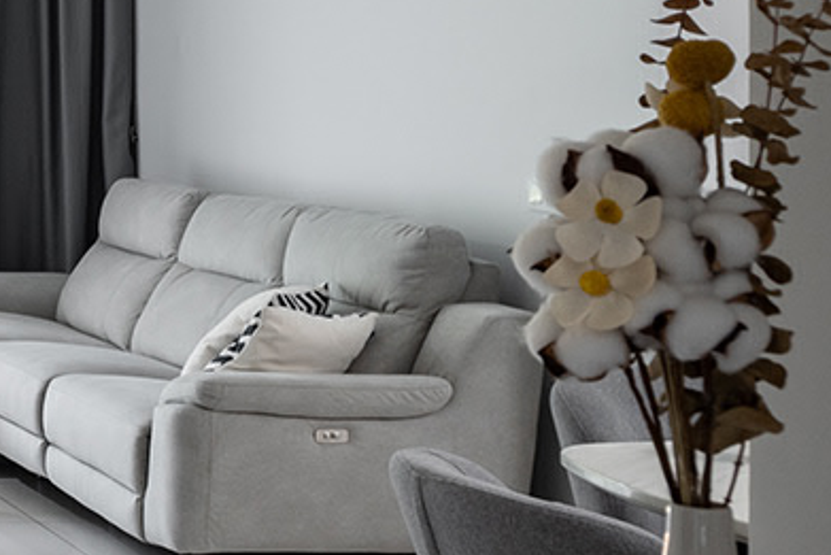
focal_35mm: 86
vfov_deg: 15.7
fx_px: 1986
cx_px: -512
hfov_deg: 19.6
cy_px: 27
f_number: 9.5
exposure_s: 1/8
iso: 400
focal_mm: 24
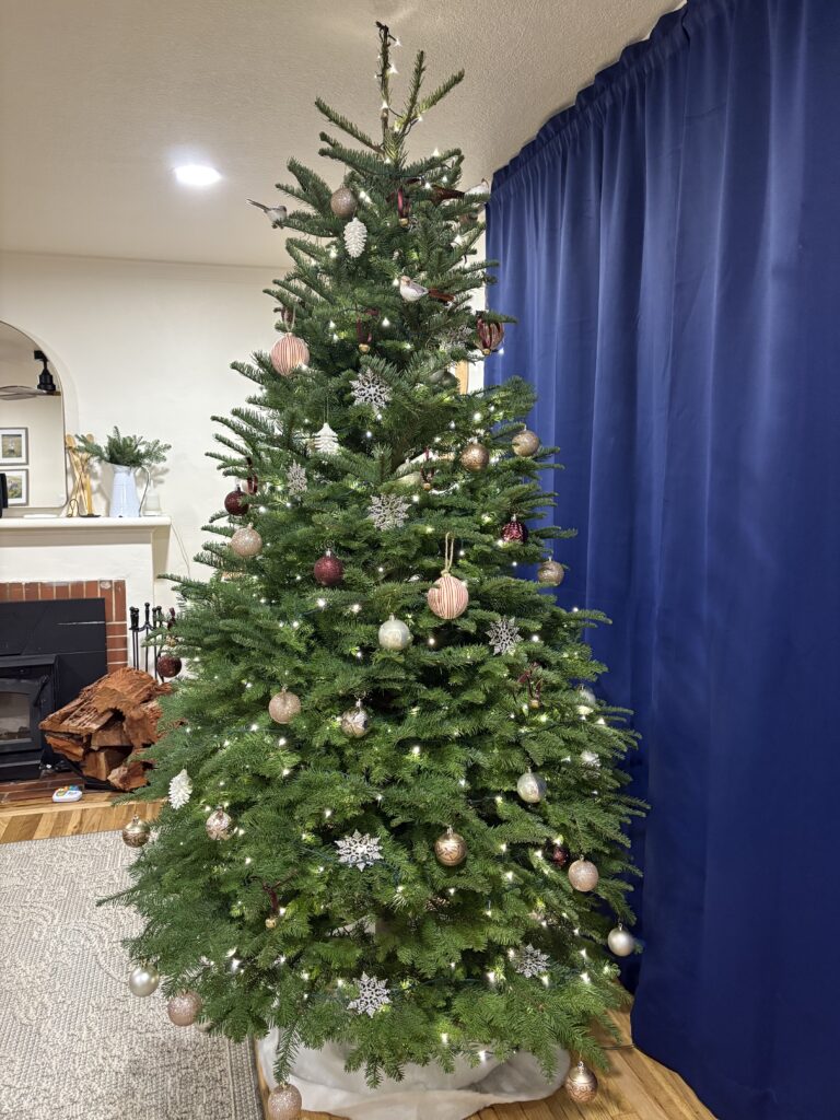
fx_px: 841
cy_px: 560
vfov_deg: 67.3
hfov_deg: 53.1
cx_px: 420
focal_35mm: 26
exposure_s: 1/40
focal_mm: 5.96
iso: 500
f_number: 1.6
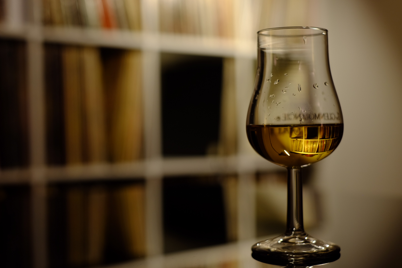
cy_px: 146
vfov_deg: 23.4
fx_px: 648
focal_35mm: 58
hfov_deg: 34.5
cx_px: 200
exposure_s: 1/10
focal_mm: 35
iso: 200
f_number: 2.8
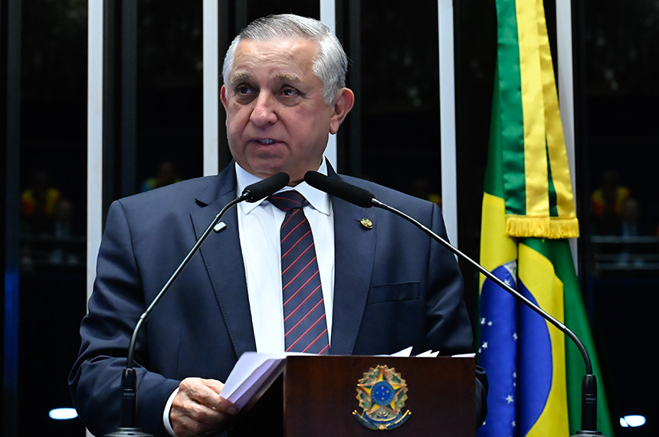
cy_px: 218
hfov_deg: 18.0
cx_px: 330
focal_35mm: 114
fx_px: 2083
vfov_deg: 12.0
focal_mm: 76
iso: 6400
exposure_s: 1/100
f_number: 5.6
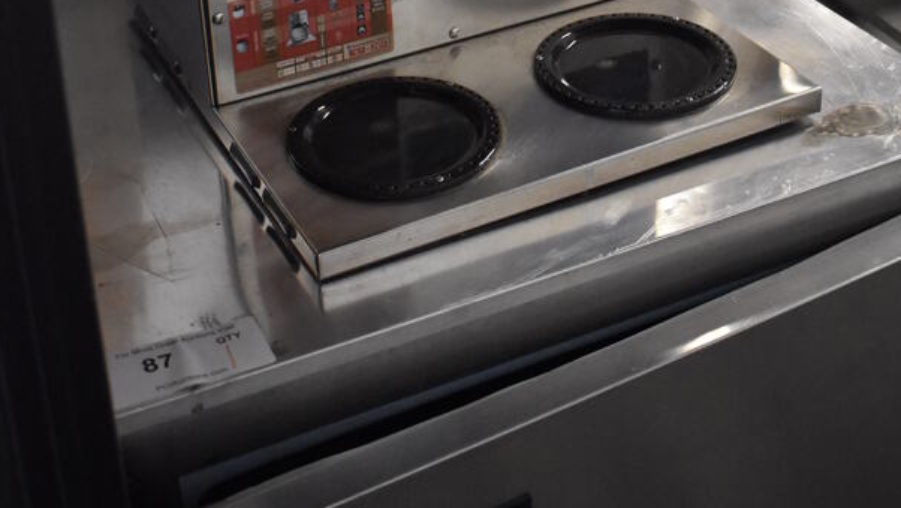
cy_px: -139
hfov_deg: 33.8
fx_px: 1482
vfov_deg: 18.2
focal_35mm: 62
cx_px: 453
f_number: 4
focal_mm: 26
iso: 4500
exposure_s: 1/125
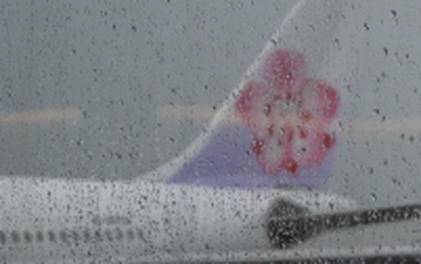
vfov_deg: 6.6
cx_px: 390
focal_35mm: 198
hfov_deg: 10.5
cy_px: 199
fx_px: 2274
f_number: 5.6
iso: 160
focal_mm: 42
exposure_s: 1/100
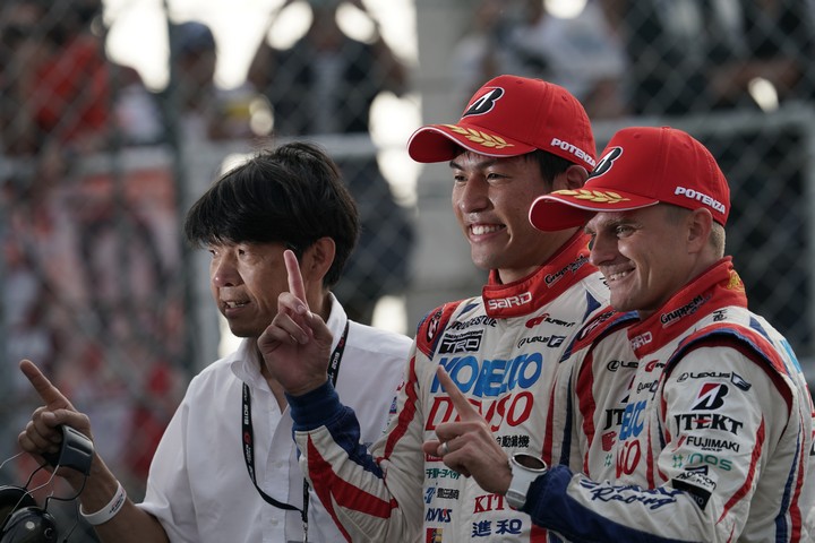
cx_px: 408
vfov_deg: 2.8
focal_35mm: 493
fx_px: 11160
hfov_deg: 4.2
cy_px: 272
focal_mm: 493
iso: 200
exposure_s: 1/250
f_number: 8
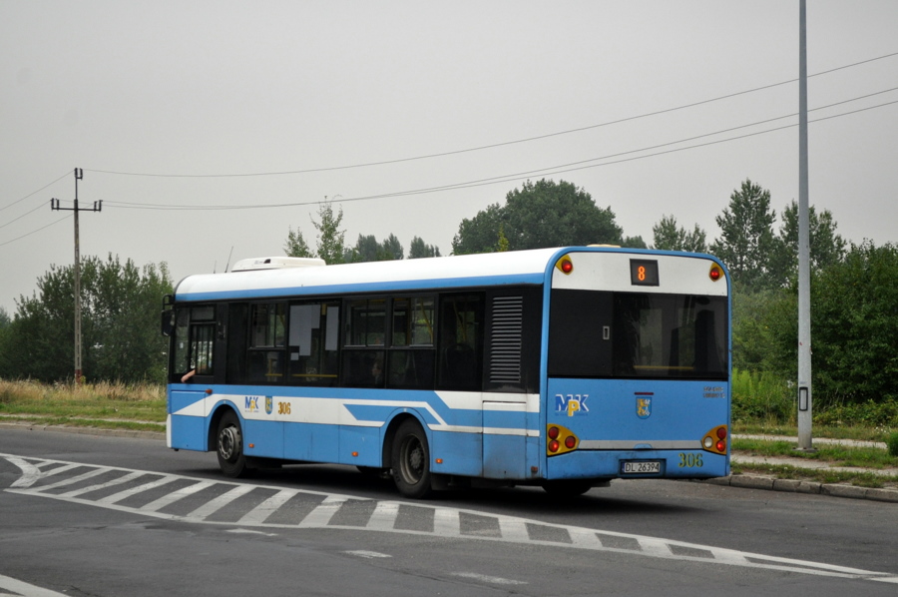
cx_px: 449
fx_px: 2056
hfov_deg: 24.6
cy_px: 298
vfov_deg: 16.5
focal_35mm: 82
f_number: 5.6
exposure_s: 1/1000
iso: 800
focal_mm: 55
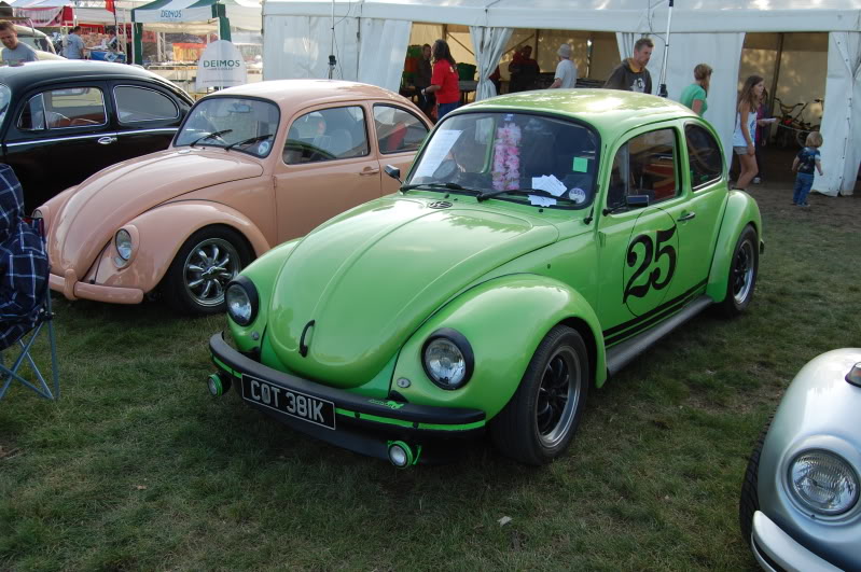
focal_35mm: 33
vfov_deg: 39.9
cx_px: 430
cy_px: 286
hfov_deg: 57.3
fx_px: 788
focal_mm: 22
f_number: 7.1
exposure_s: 1/200
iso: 200
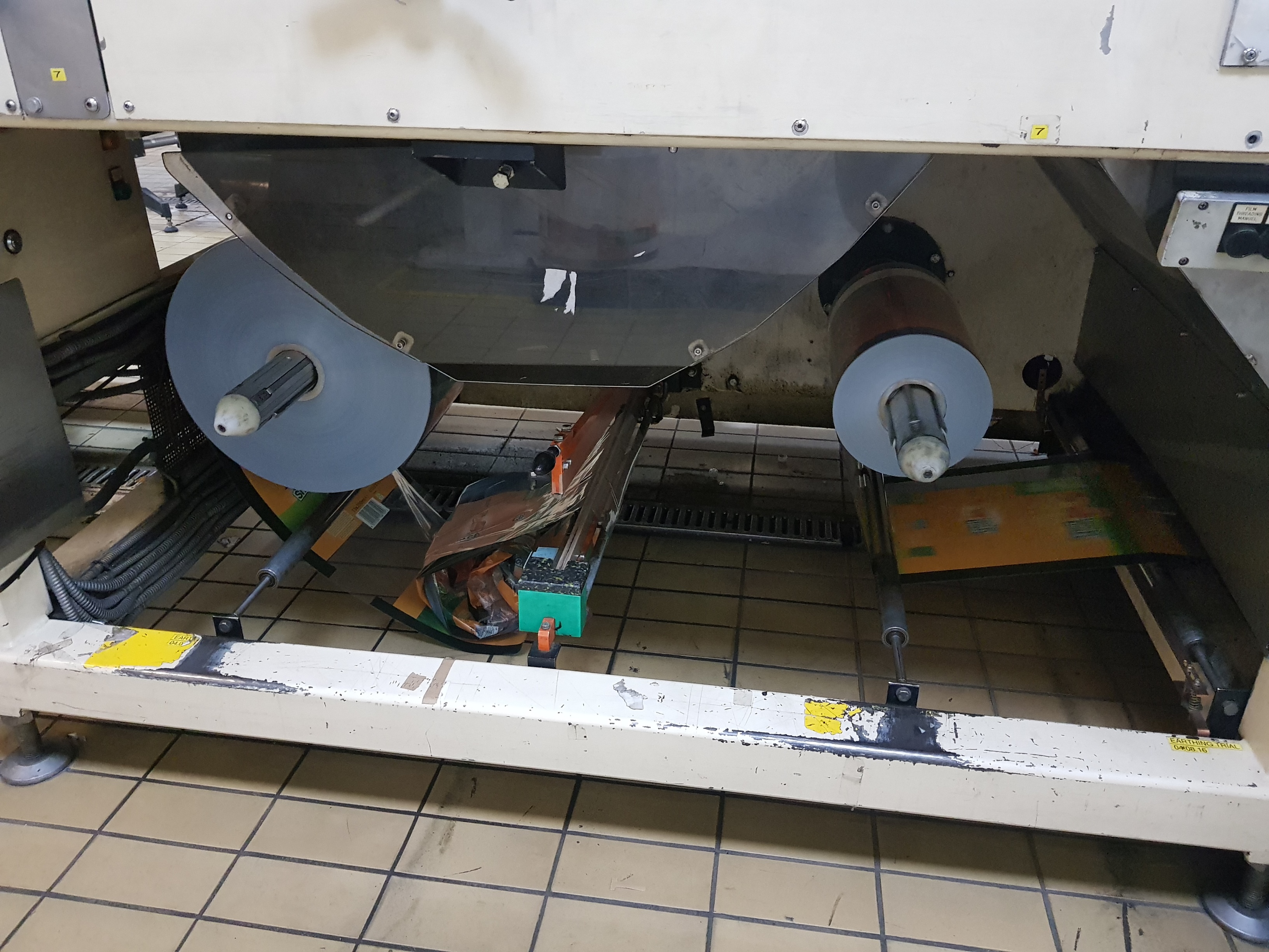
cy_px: 476
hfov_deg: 67.3
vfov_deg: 53.1
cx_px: 634
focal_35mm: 26
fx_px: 953
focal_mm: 4.3
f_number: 1.7
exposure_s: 1/50
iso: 500
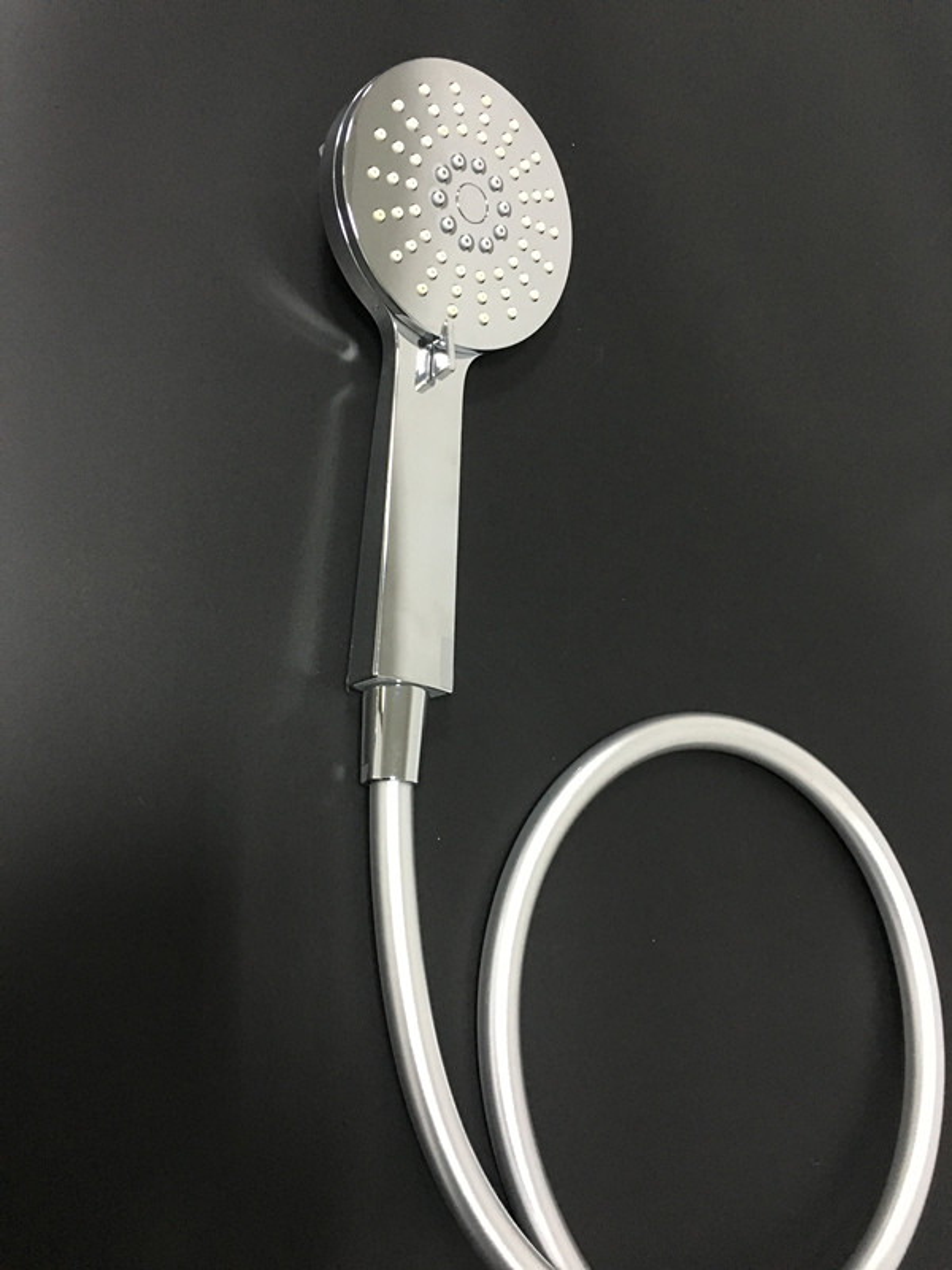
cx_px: 476
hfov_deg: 48.2
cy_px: 635
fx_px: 1063
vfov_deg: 61.7
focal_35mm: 29
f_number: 2.2
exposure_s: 1/17
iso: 200
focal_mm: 4.15
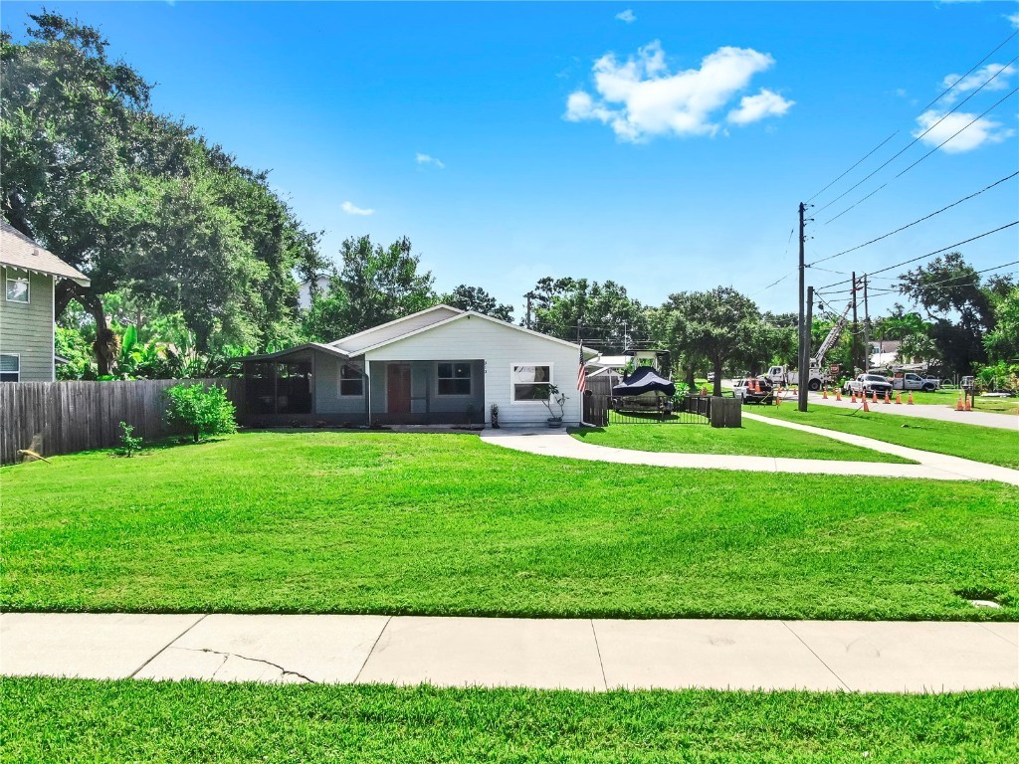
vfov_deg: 56.8
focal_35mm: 24
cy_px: 382
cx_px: 510
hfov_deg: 71.6
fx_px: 706
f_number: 2.8
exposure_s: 1/2000
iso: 110
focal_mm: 4.39
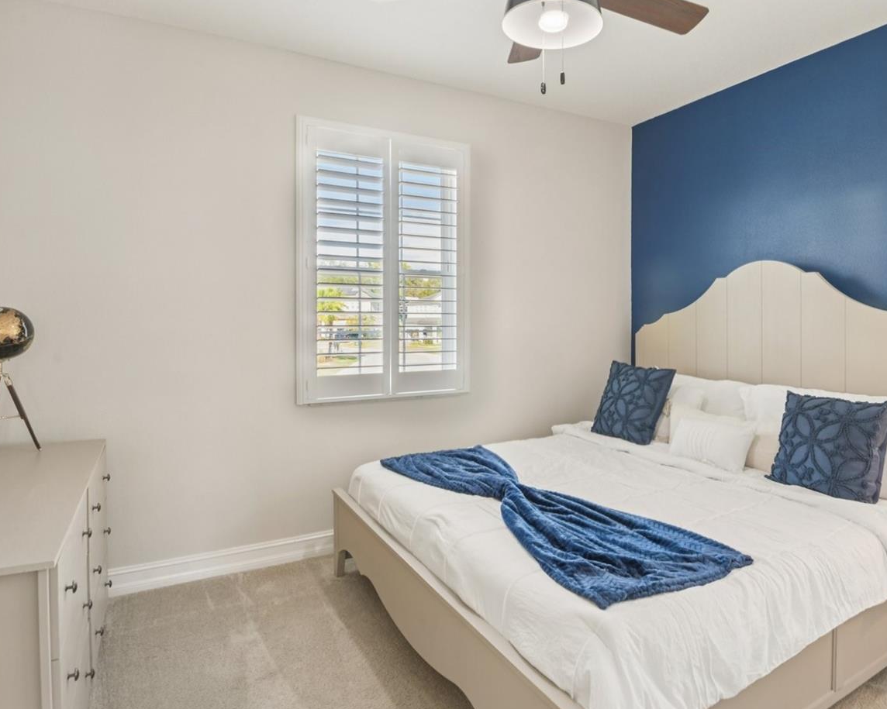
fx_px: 551
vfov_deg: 65.4
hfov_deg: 76.9
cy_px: 319
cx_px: 523
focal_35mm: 21
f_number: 8
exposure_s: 1/20
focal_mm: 16
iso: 400
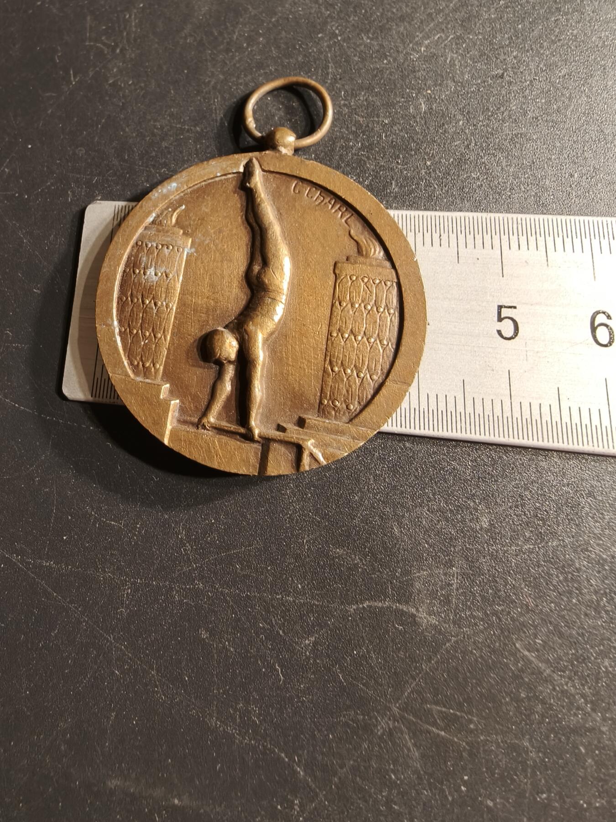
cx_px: 308
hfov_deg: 58.9
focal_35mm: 23
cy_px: 411
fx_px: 546
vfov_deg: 73.9
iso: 160
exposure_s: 1/62.1
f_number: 2
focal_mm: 2.32
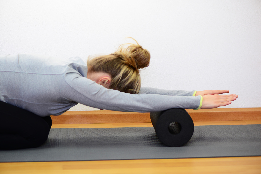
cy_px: 87
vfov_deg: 13.0
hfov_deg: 19.5
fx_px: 761
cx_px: 130
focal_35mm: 105
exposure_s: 1/50
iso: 100
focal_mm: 105
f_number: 4
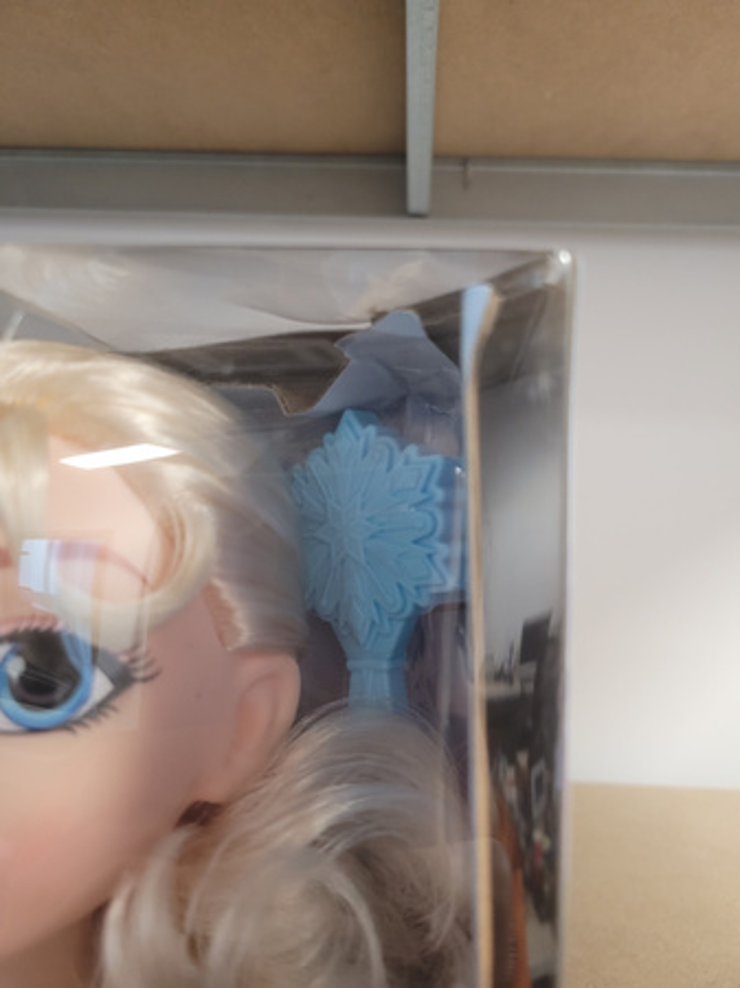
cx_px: 370
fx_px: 742
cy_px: 494
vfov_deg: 67.3
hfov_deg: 53.0
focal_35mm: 26
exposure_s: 1/50
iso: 320
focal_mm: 5.4
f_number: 1.8
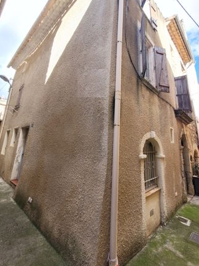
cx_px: 108
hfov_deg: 77.9
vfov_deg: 93.6
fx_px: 123
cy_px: 111
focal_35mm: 16
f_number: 2.2
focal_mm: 1.74
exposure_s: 1/138
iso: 40
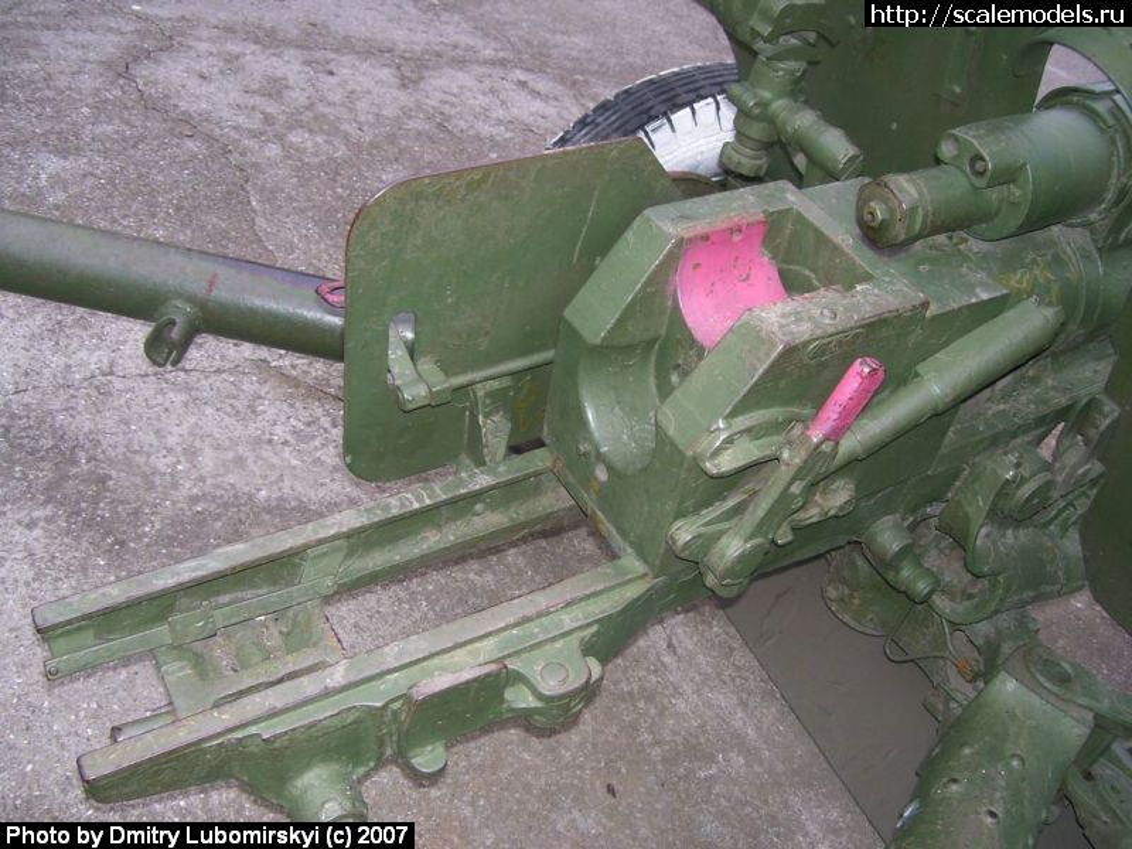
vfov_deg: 38.7
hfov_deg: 50.1
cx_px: 566
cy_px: 424
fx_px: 1210
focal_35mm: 37
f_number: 2.7
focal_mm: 6
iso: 80
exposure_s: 1/60
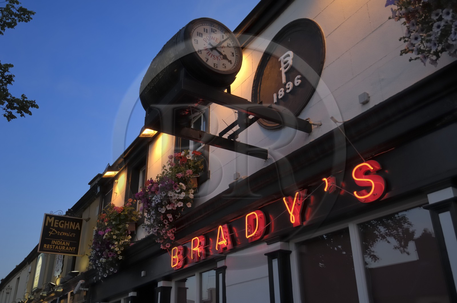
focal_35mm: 33
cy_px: 152
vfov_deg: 39.9
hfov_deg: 57.3
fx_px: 418
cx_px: 228
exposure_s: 1/45
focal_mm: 22
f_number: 4
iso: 100
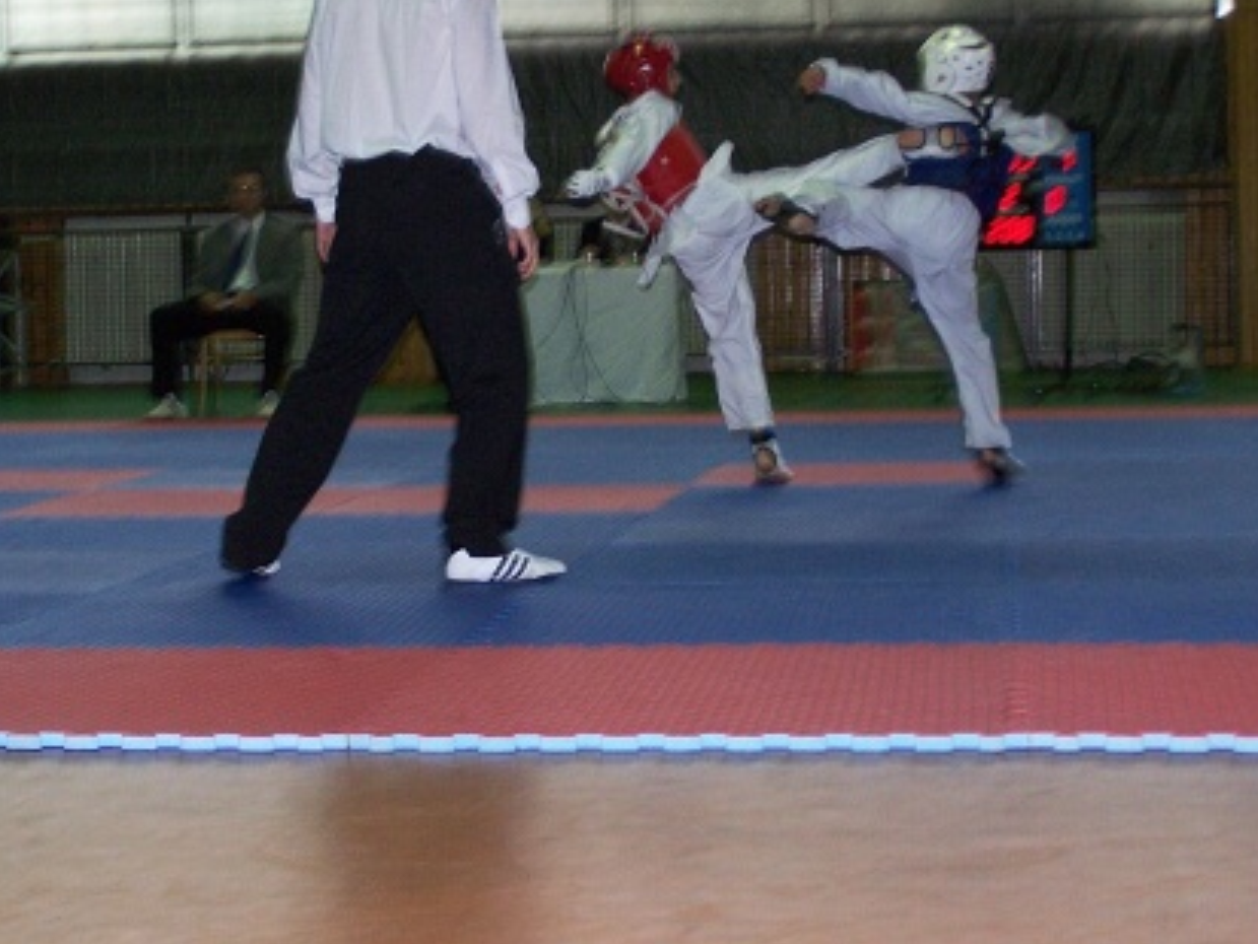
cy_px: 362
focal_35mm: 83
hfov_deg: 23.5
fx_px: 3017
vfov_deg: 17.8
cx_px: 557
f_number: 3.2
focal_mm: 11.1
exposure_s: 1/90
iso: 140
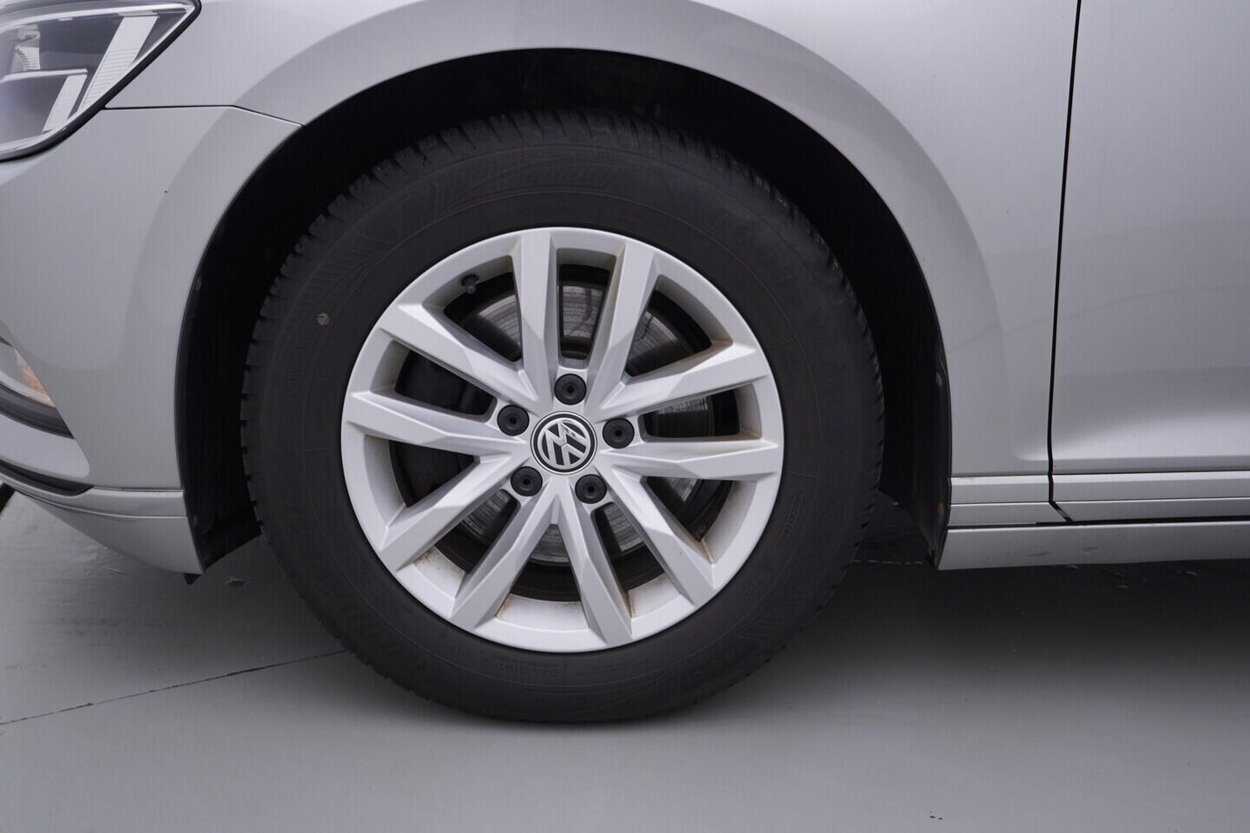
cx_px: 625
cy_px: 416
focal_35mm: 36
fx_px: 1250
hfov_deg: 53.1
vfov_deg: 36.9
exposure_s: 1/80
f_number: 4
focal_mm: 24
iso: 125
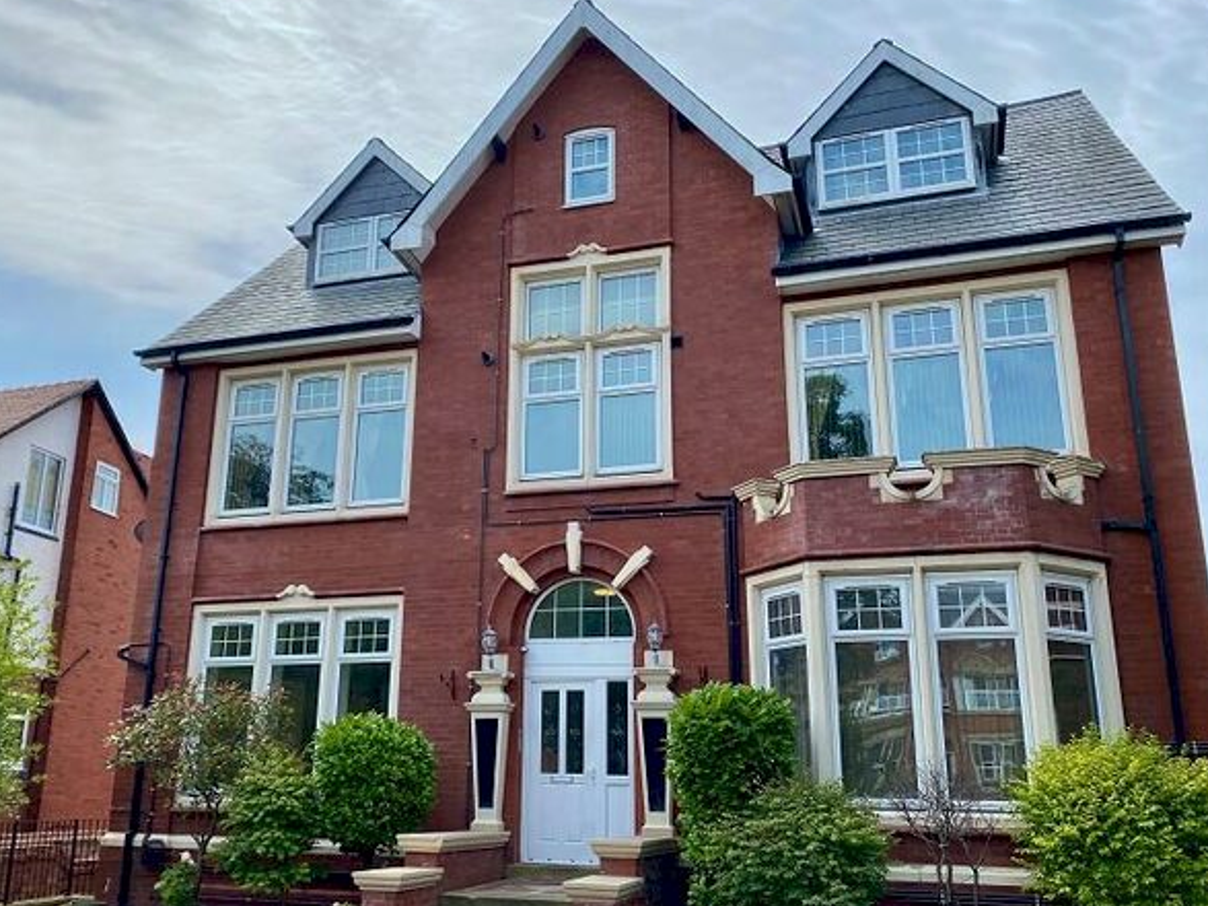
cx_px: 543
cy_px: 477
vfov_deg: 45.4
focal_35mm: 31
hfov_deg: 58.2
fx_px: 1082
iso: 32
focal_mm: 4.25
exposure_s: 1/2967
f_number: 1.8
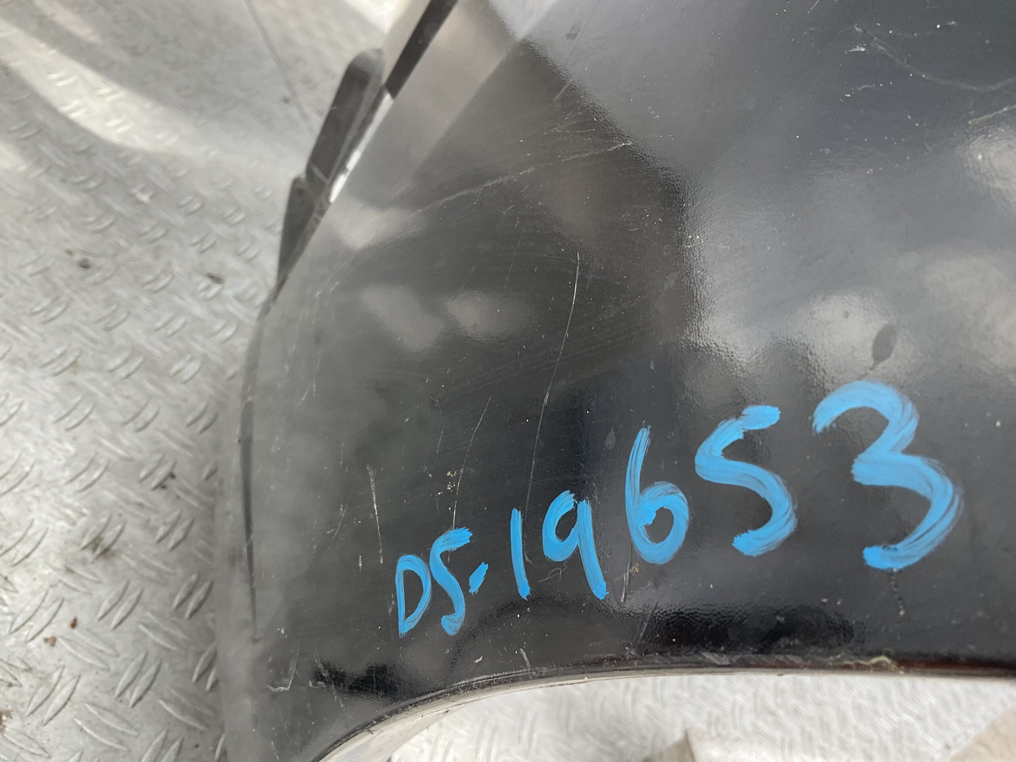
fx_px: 851
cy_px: 381
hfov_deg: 61.7
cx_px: 508
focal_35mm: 29
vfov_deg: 48.2
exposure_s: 1/120
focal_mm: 3
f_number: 1.8
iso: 25
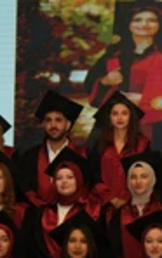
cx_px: 327
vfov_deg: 17.6
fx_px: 830
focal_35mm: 118
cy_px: 172
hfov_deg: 10.3
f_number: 2.8
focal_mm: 25.7
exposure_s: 1/160
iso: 1000
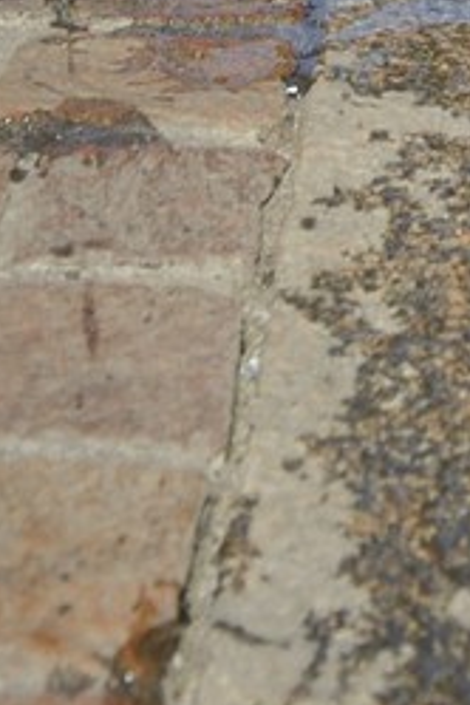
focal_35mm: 154
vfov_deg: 10.6
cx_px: 895
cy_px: -1183
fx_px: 3016
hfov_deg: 8.5
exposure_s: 1/400
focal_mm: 24
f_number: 7.1
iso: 200
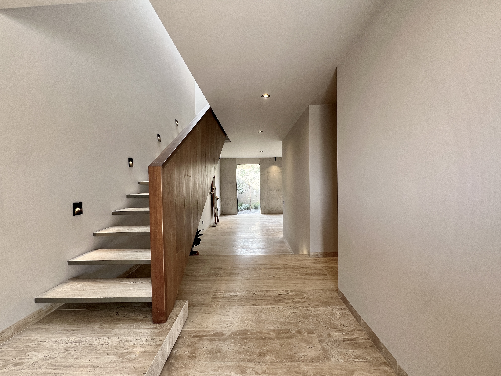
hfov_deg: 106.2
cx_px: 250
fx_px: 188
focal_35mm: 13
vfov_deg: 89.9
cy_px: 188
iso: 80
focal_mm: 1.57
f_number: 1.8
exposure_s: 1/99
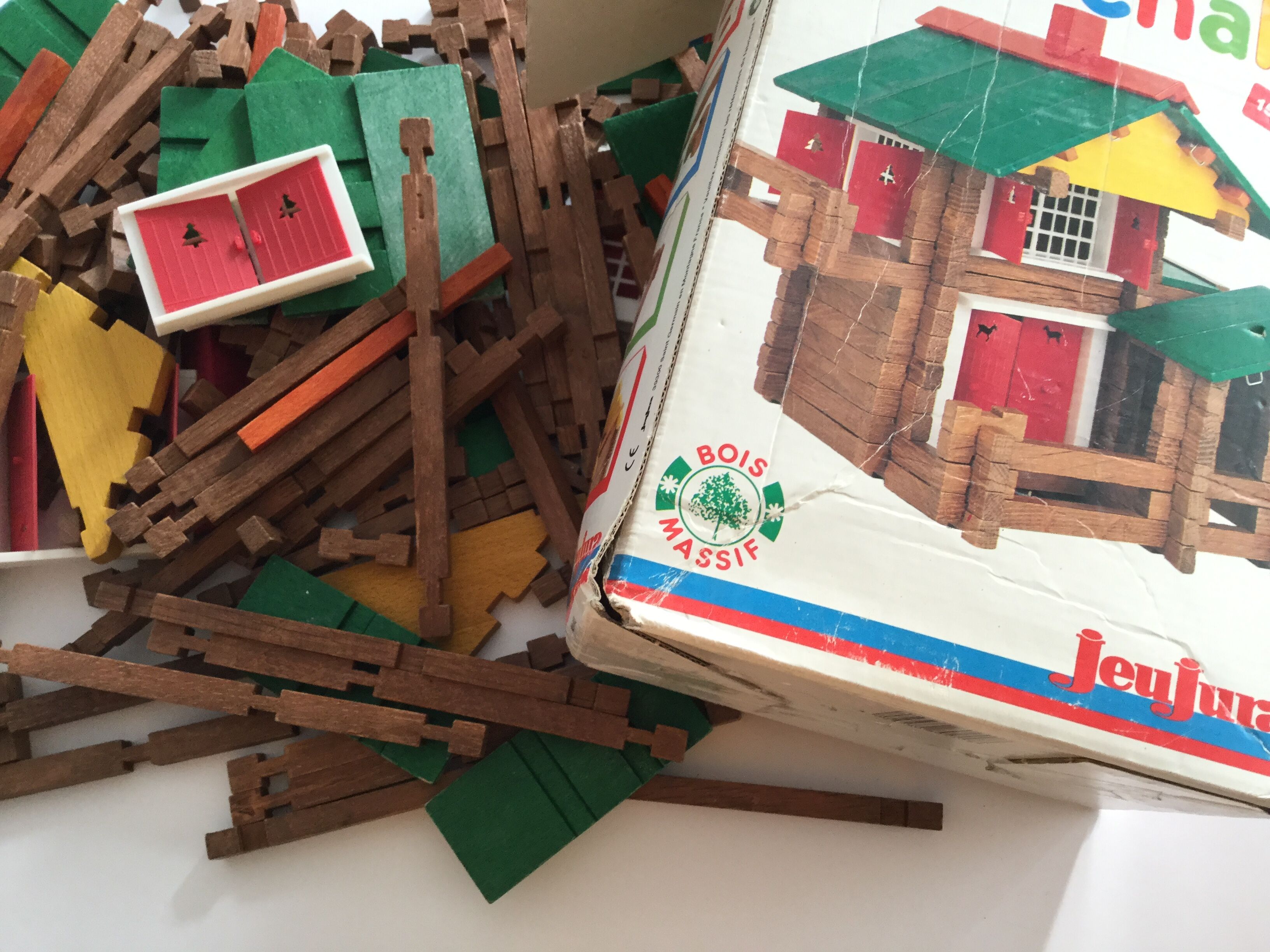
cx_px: 635
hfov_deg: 58.4
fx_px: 1137
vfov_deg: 45.4
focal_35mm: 31
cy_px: 476
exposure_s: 1/33
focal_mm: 3.3
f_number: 2.4
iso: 64
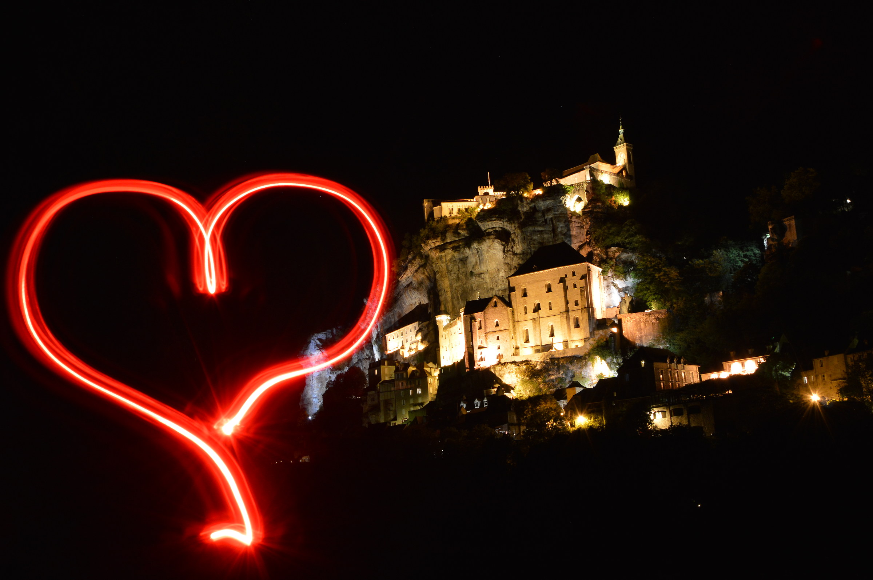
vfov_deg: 31.8
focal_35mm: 42
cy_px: 290
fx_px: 1017
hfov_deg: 46.4
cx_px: 436
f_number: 10
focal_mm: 28
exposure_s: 8
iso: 400
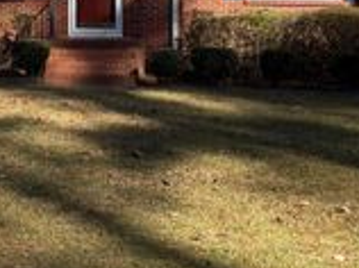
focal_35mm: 76
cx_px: 0
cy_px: -42
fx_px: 787
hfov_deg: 24.5
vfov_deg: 18.5
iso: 80
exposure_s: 1/2299
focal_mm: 6.76
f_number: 1.78
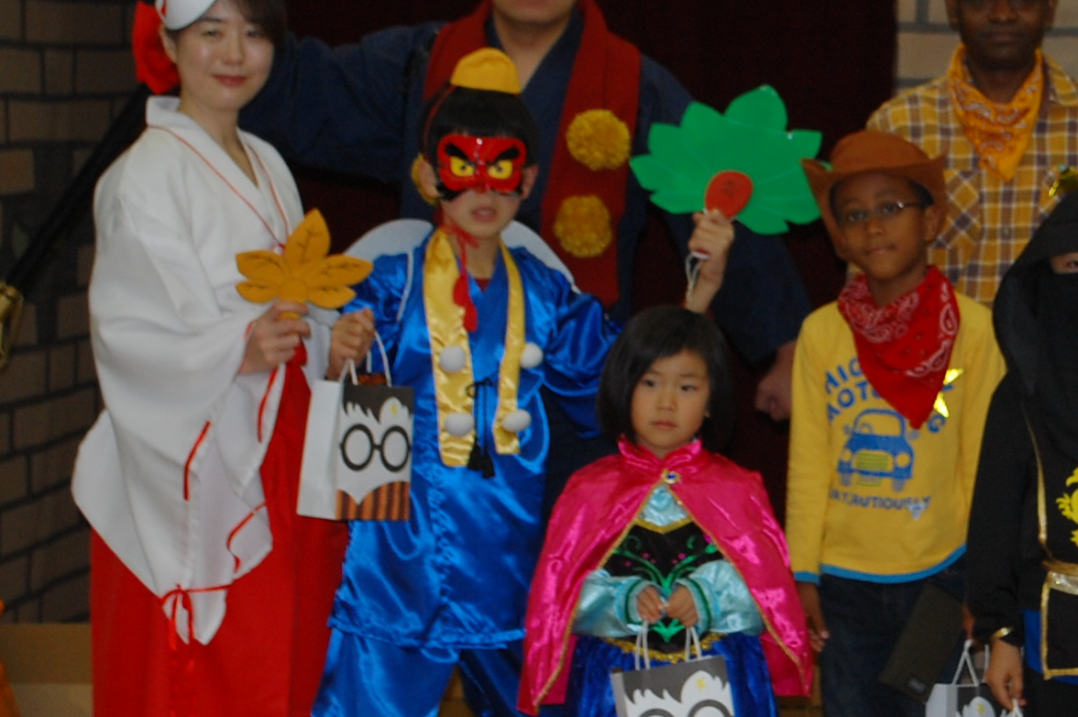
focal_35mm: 111
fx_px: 3329
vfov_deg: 12.3
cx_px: 1010
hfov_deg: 18.0
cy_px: 314
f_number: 4.8
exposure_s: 1/60
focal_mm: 29
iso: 400
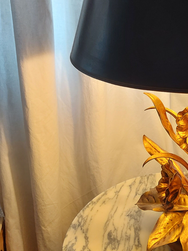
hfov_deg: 26.6
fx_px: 376
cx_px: 187
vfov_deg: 36.4
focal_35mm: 52
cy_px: 84
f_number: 1.8
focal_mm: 5.23
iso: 125
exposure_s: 1/60
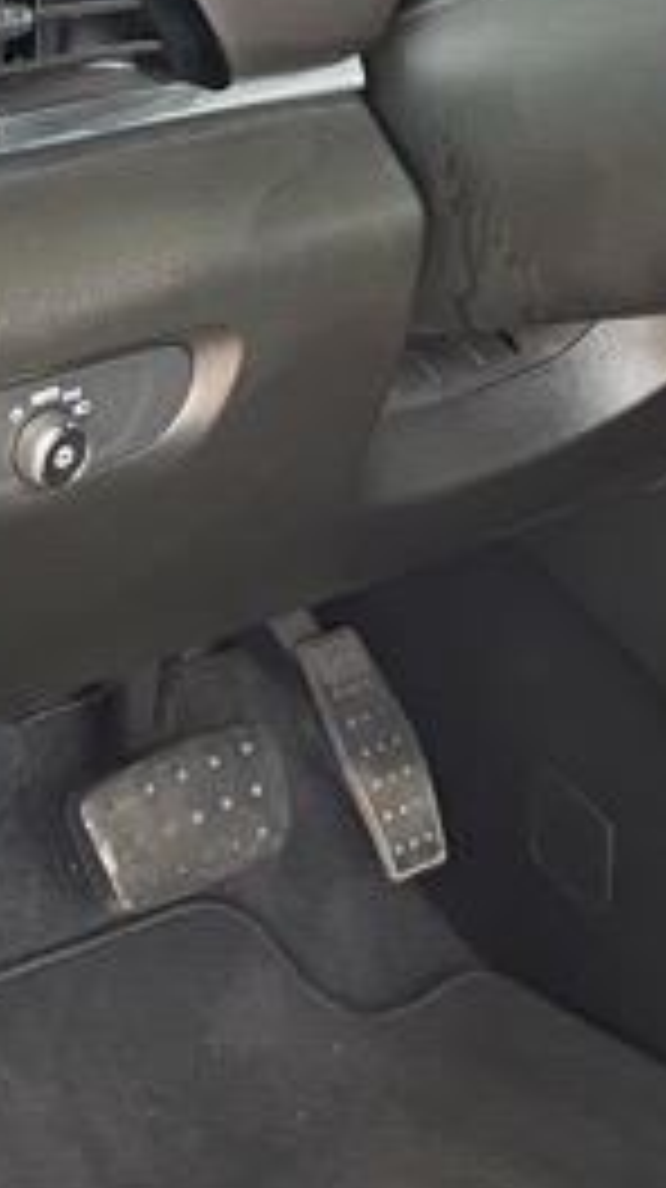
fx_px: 3462
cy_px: 792
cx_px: 441
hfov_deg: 11.0
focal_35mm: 110
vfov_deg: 19.4
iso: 125
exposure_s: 1/82
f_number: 1.6
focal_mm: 4.2
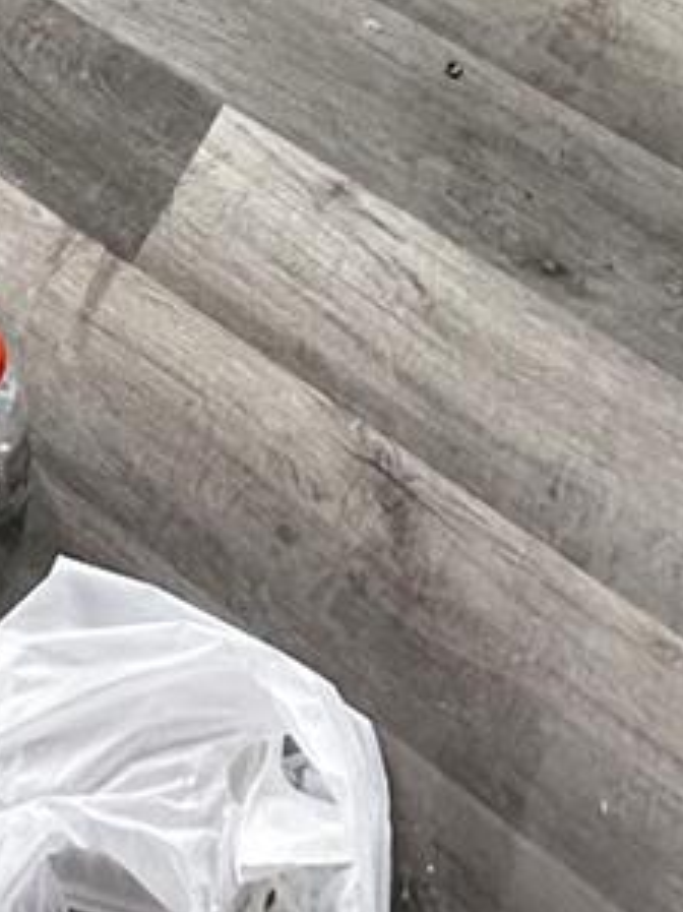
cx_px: 76
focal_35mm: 72
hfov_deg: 20.1
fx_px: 1896
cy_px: -1034
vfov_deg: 17.1
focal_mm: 2.22
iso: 160
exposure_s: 1/120
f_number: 2.2
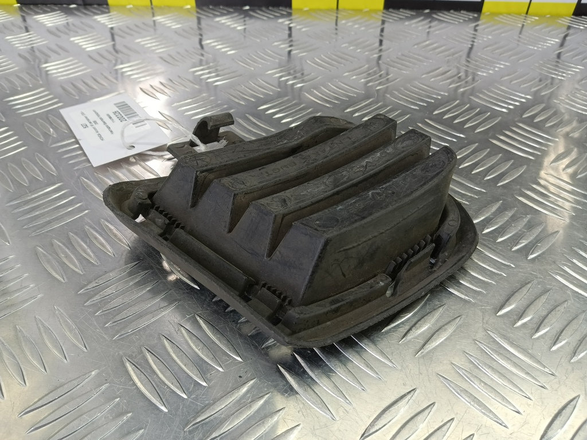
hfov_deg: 73.9
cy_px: 220
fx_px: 390
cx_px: 294
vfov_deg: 58.9
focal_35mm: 23
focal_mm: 4.11
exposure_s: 1/50
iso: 127
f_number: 1.6
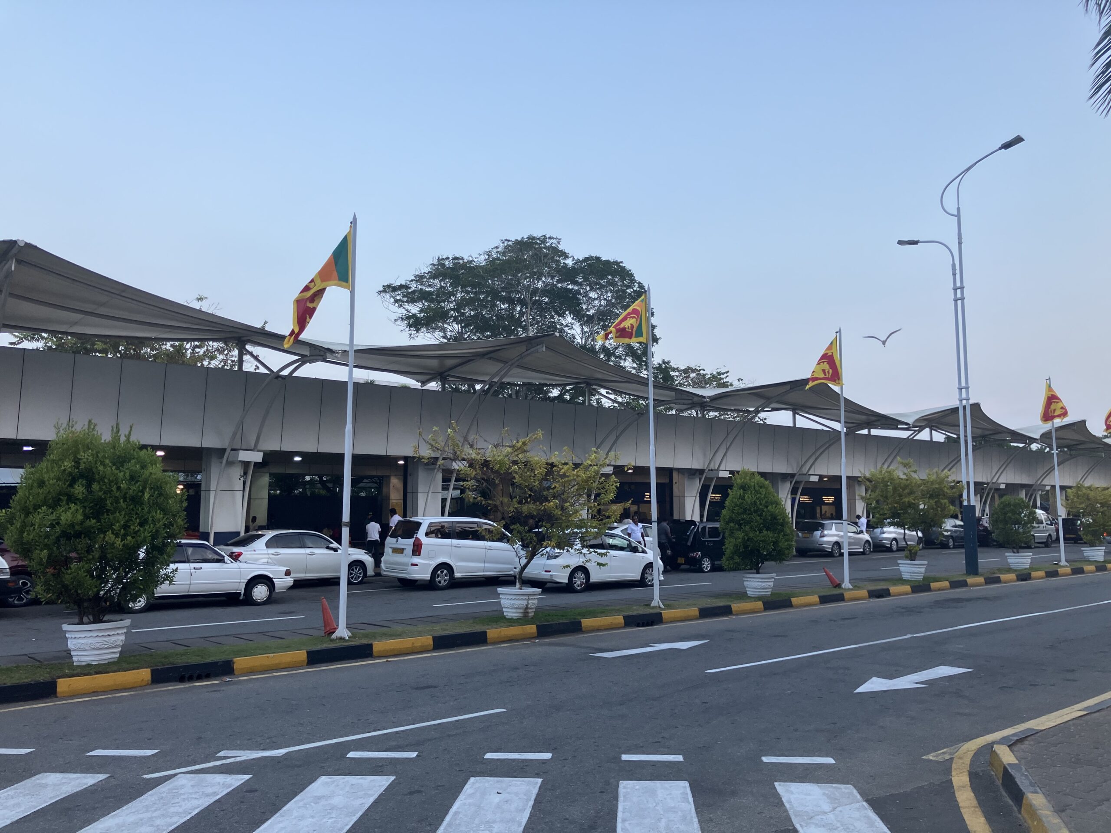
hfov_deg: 63.4
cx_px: 556
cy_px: 416
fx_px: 899
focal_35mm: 28
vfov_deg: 49.7
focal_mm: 3.99
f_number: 1.8
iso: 40
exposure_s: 1/121
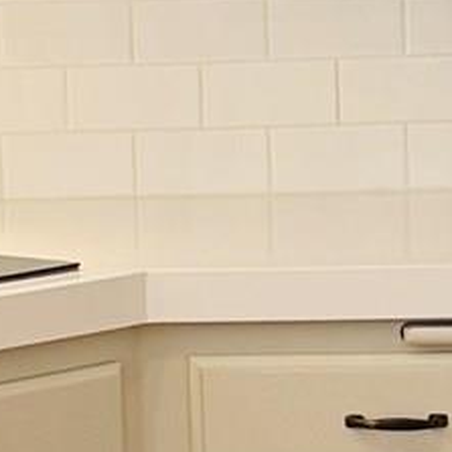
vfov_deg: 8.0
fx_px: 3235
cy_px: 22
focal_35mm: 219
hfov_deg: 7.7
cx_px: -452
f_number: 1.78
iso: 160
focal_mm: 6.76
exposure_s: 1/120
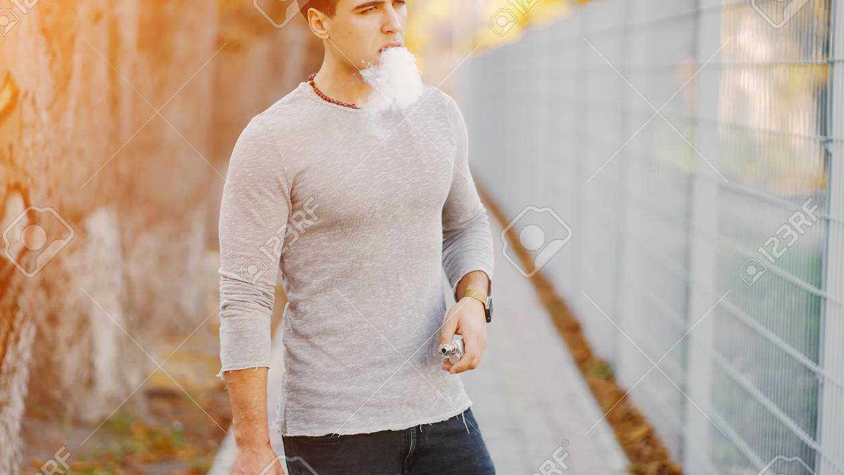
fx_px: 2081
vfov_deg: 13.0
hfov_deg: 22.9
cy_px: 214
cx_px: 406
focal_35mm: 93
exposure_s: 1/2000
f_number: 2
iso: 800
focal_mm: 85
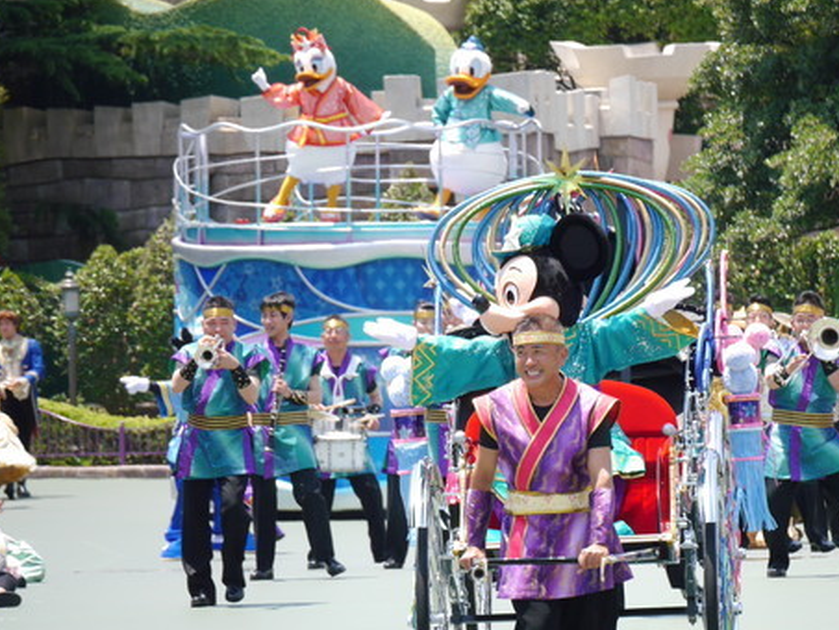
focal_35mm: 424
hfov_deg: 4.7
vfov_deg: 3.5
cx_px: 569
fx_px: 10279
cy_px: 437
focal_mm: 150
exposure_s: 1/320
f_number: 5.6
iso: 200
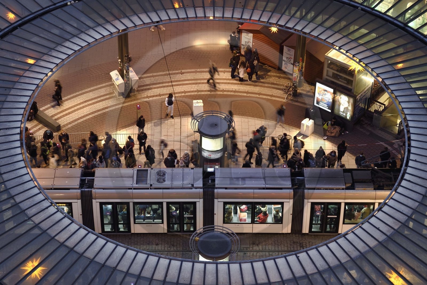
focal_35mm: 86
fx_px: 1020
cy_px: 142
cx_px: 214
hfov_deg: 23.6
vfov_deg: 15.9
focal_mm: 86
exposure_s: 1/8
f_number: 6.3
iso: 800
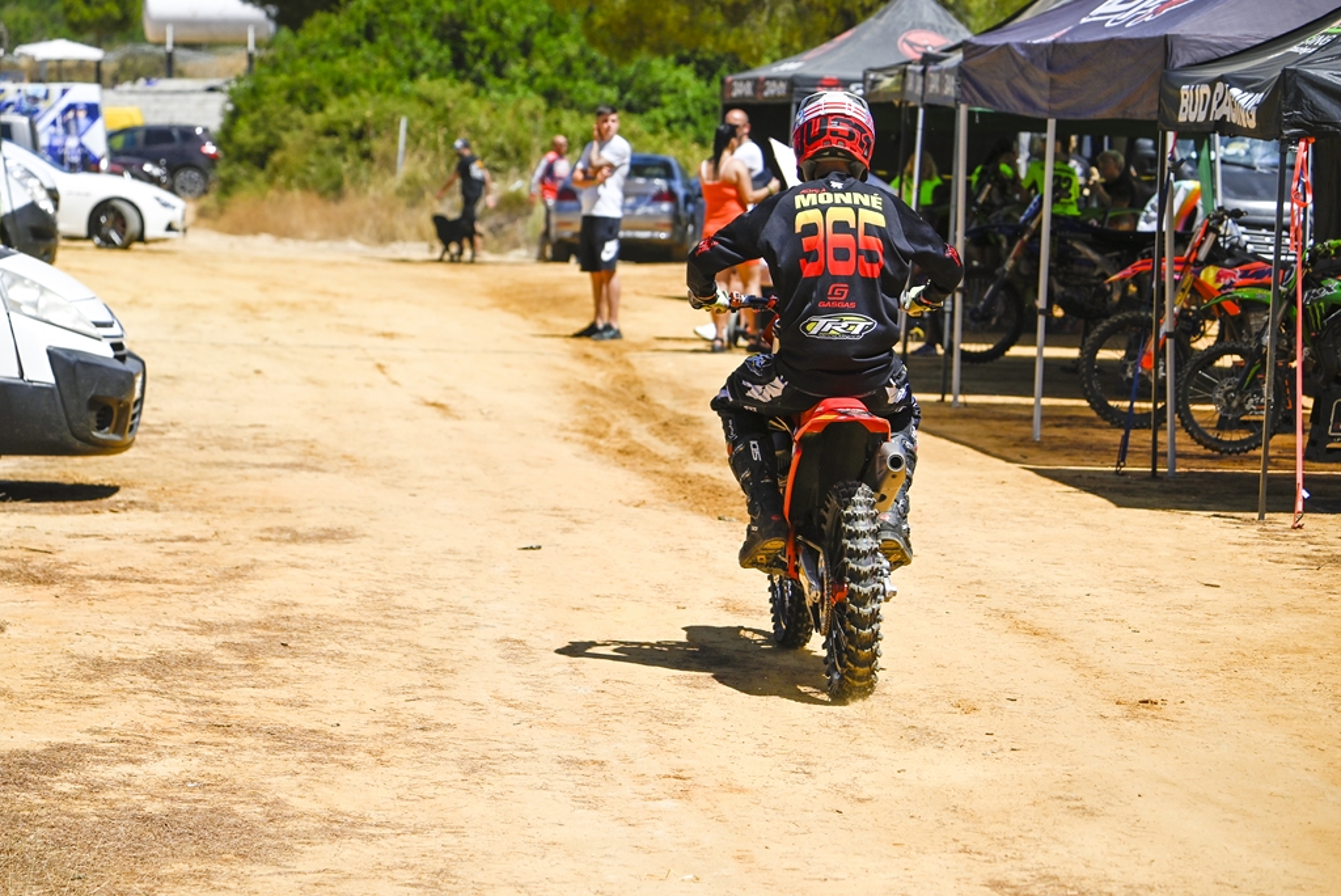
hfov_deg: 14.4
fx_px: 5292
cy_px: 448
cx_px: 670
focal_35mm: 142
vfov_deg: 9.7
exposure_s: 1/2500
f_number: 5.6
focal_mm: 142
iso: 250
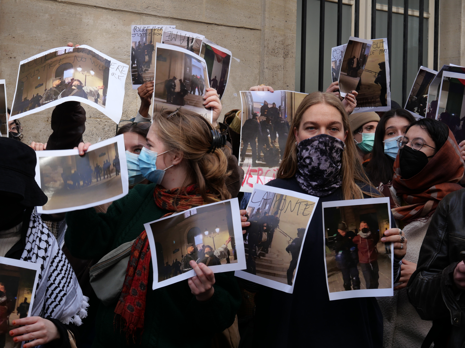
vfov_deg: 21.0
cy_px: 174
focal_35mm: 70
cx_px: 232
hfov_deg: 27.8
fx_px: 940
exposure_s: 1/250
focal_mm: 35
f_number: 5.6
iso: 200
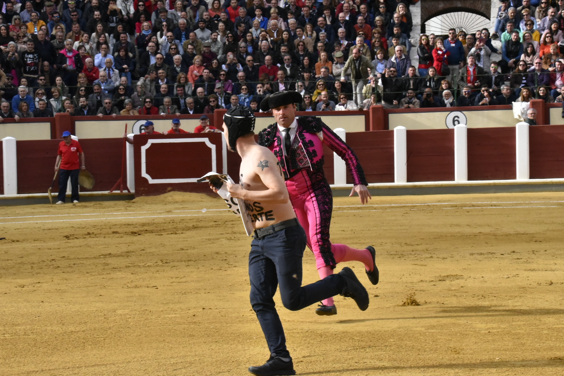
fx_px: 2350
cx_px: 282
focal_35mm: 150
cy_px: 188
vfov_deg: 9.1
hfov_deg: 13.7
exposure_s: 1/640
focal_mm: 150
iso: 5600
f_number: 32
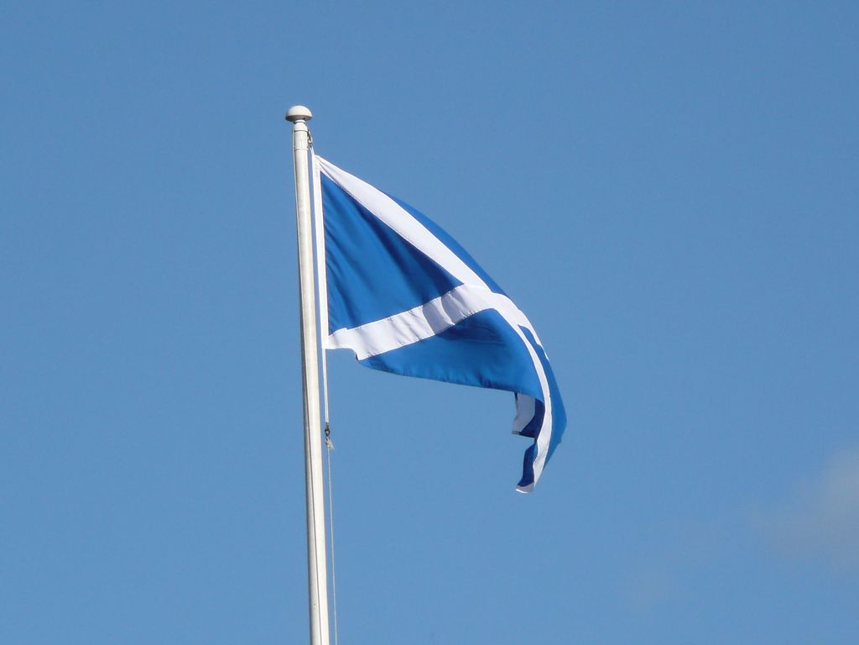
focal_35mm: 420
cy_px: 322
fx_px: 10422
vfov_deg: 3.5
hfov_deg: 4.7
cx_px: 430
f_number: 4.9
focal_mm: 46
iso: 100
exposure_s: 1/800
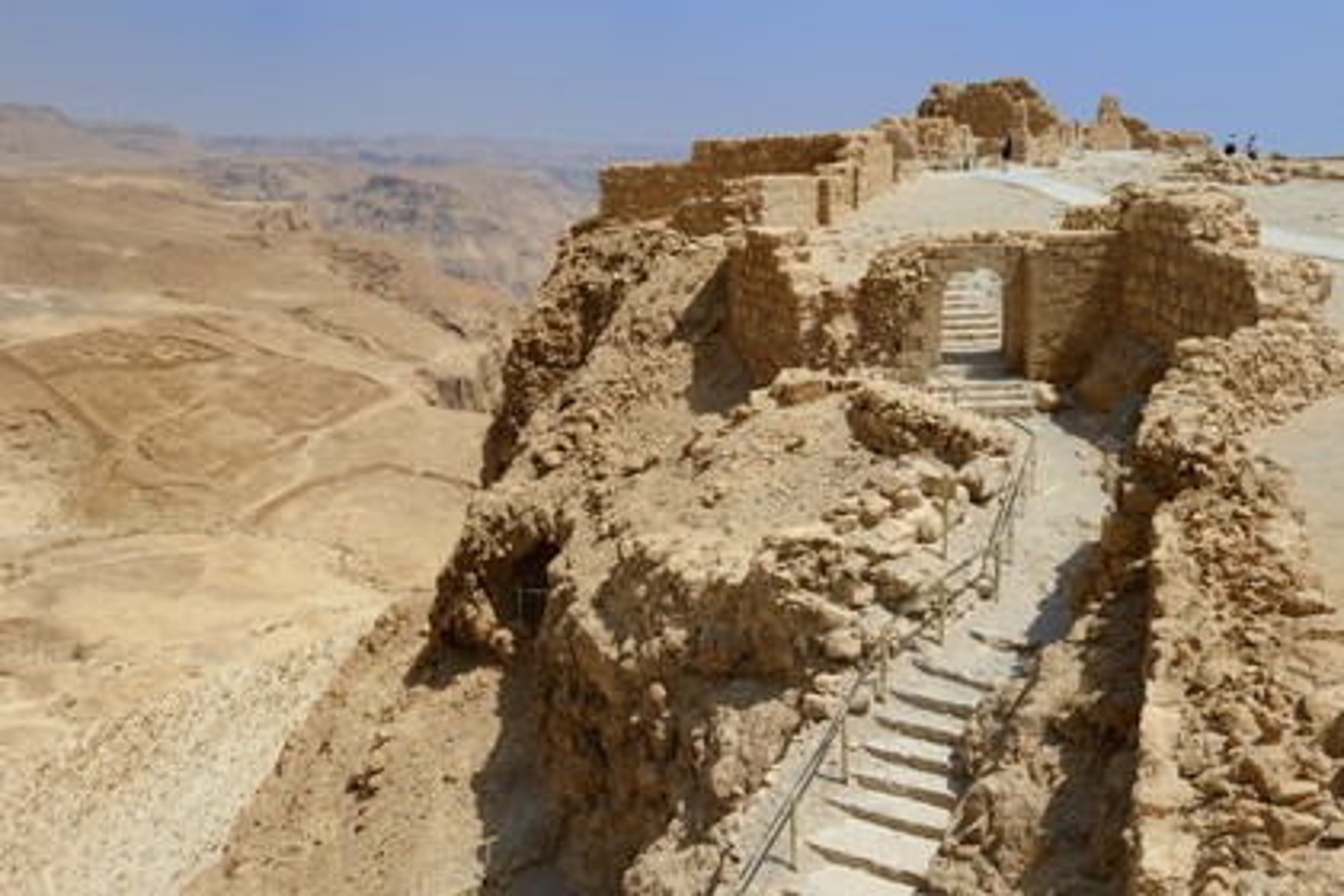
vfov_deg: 41.1
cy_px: 448
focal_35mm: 32
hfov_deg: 58.7
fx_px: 1195
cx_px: 672
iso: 200
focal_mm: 32
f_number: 11
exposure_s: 1/320
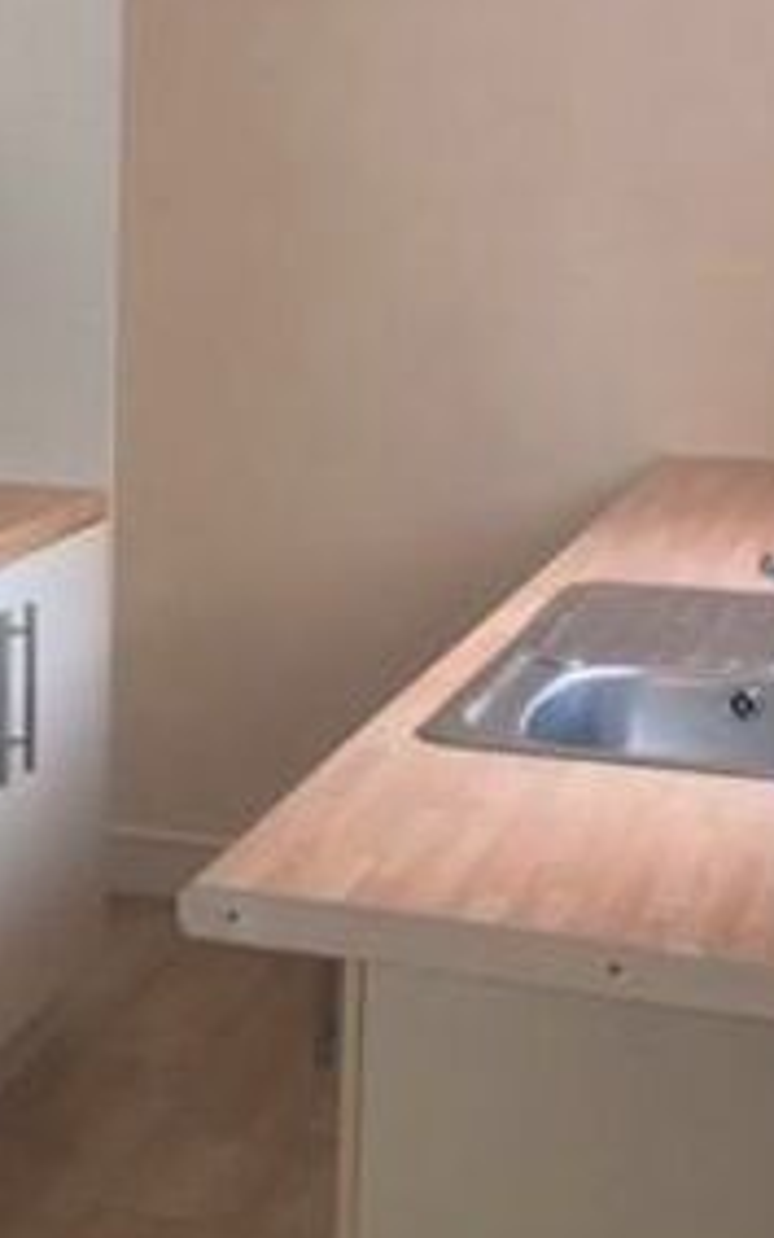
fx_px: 2564
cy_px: 540
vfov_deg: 27.1
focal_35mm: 76
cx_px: -153
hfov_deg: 16.5
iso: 32
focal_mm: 4.15
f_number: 2.2
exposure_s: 1/33
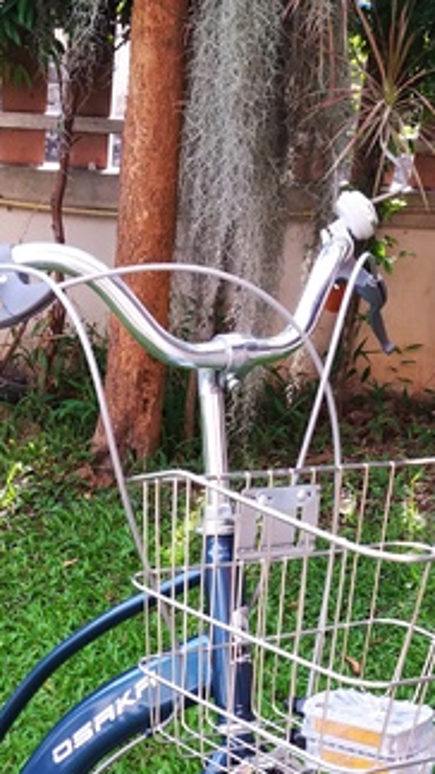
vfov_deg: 29.9
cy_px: 757
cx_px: 51
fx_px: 1355
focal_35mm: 66
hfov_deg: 18.0
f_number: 1.9
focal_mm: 3.7
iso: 64
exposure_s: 1/100
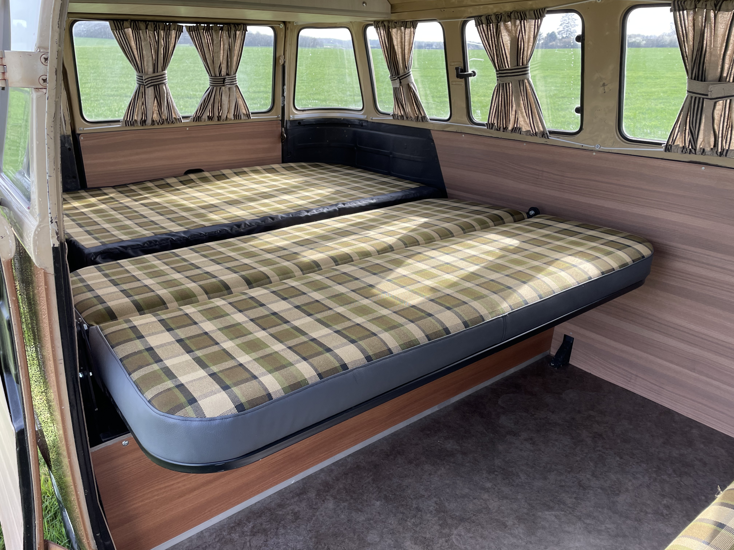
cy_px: 275
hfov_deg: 67.3
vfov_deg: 53.1
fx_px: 551
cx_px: 367
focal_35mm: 26
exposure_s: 1/332
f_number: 1.6
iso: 32
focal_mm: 4.2
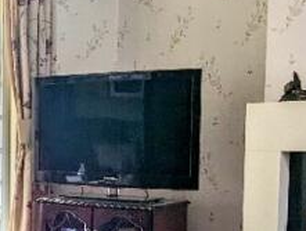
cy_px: 183
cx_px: -11
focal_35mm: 74
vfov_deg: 19.8
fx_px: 656
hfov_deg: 24.8
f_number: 2.2
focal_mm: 2.35
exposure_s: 1/70.2
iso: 58
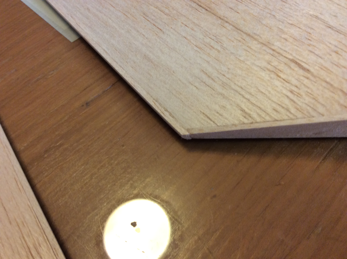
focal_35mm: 32
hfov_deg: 56.9
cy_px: 130
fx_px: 320
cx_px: 174
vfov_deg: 44.1
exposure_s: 1/24
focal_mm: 3.3
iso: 125
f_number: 2.4
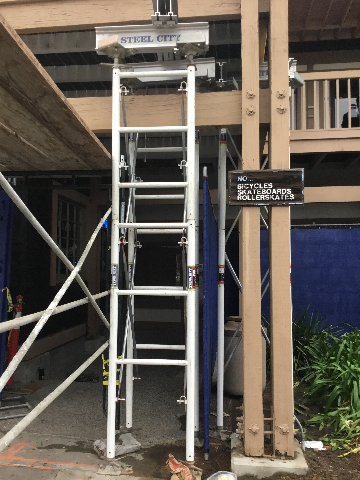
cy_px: 240
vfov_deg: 58.4
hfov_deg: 45.4
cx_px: 180
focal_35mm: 31
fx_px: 430
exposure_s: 1/30
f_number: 2.4
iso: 32
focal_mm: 3.3
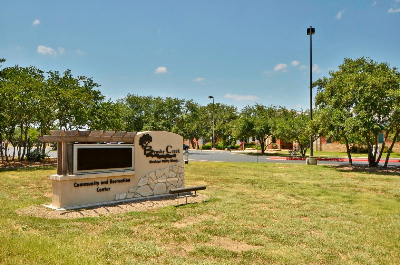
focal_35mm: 30
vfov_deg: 43.4
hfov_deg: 62.0
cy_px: 132
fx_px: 333
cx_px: 200
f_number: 18
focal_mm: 20
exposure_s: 1/100
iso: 200
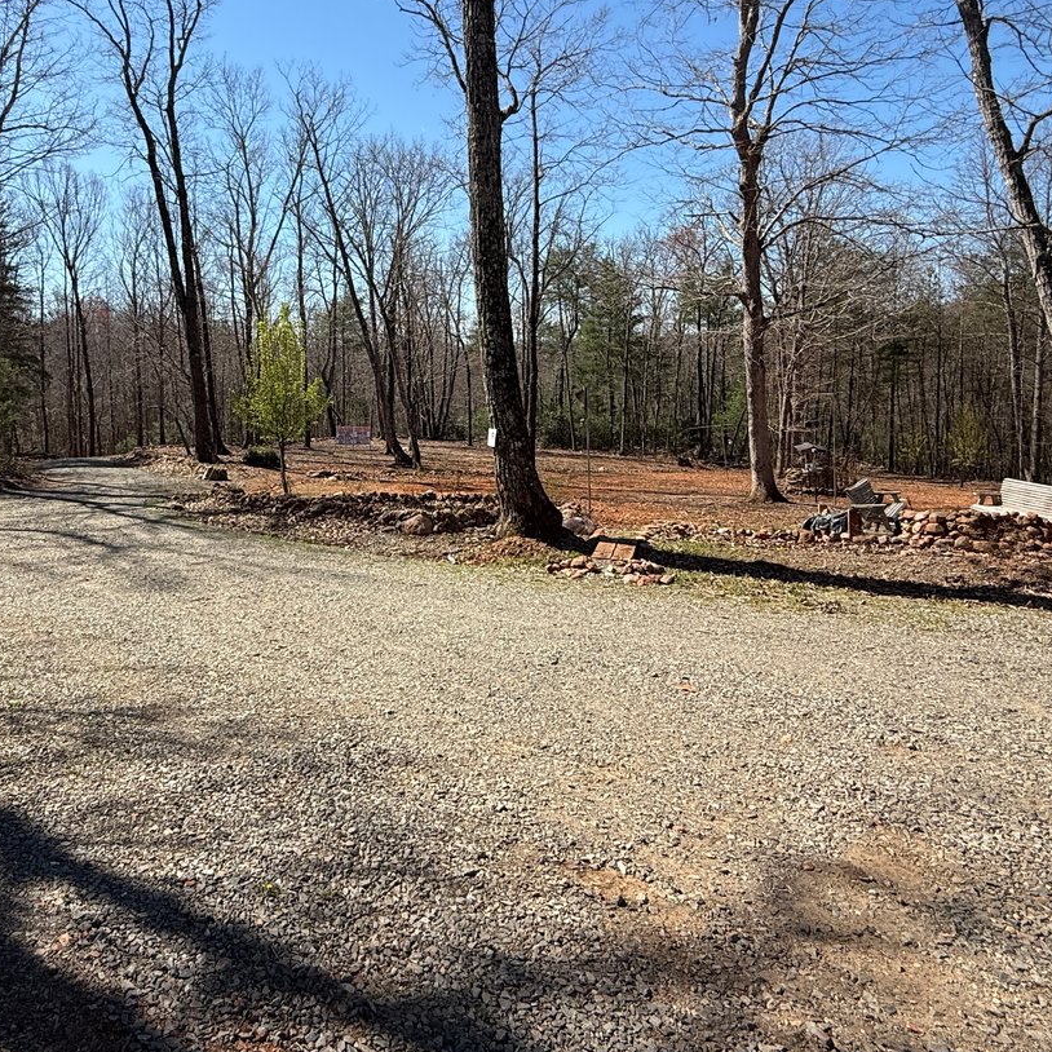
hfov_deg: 65.7
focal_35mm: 23
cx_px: 364
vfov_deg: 66.5
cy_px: 409
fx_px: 791
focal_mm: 2.22
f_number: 2.2
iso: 50
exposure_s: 1/1339
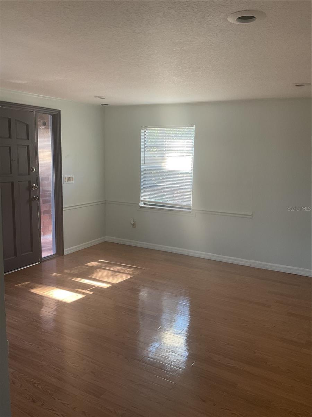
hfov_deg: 48.2
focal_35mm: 29
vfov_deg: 61.7
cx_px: 156
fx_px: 349
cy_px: 208
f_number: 1.8
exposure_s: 1/60
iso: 40
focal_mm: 3
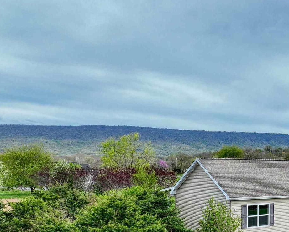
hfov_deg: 32.9
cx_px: 292
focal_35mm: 52
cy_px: 174
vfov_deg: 28.7
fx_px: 445
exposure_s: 1/1600
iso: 200
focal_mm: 12.3
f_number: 2.8
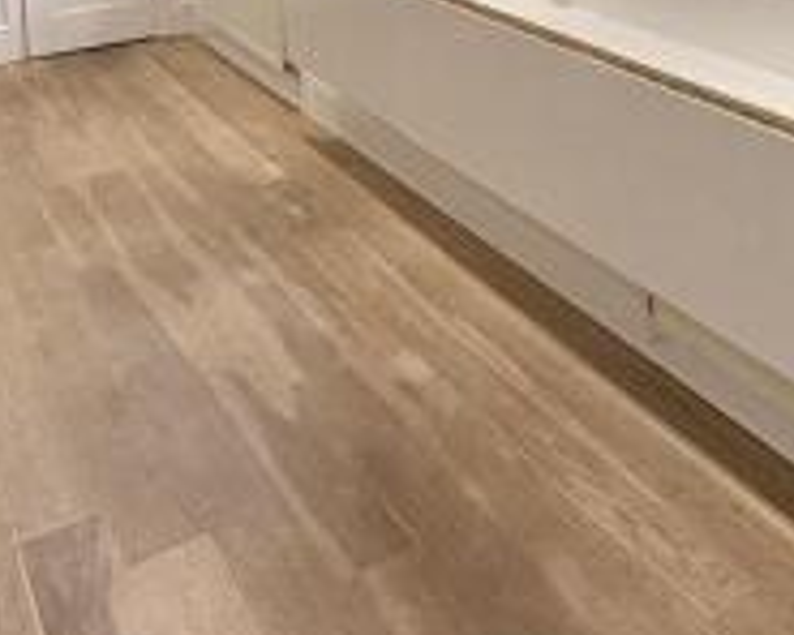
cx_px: 401
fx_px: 1010
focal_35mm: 43
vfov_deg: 29.4
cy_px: -148
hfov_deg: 42.9
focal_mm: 2.22
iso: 80
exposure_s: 1/99
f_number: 2.2
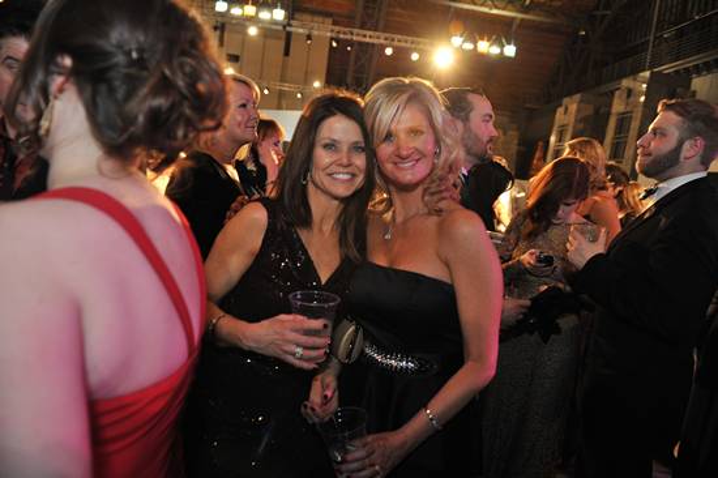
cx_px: 359
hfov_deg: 73.8
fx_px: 478
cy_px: 239
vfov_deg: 53.1
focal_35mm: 24
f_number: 3.5
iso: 1250
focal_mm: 24
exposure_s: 1/80
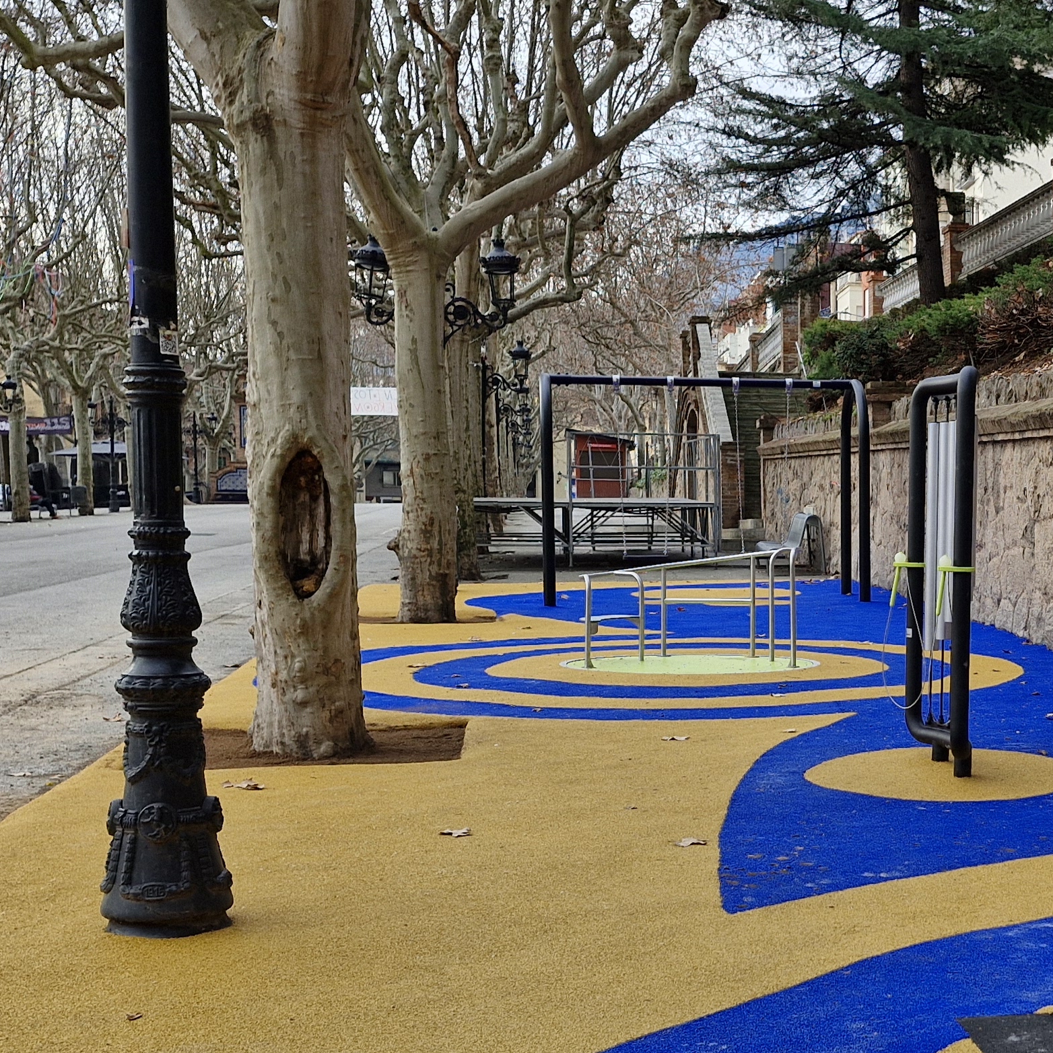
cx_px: 969
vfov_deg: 32.7
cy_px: 644
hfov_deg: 31.1
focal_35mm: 52
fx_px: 1790
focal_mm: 5.54
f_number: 1.8
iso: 50
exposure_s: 1/232
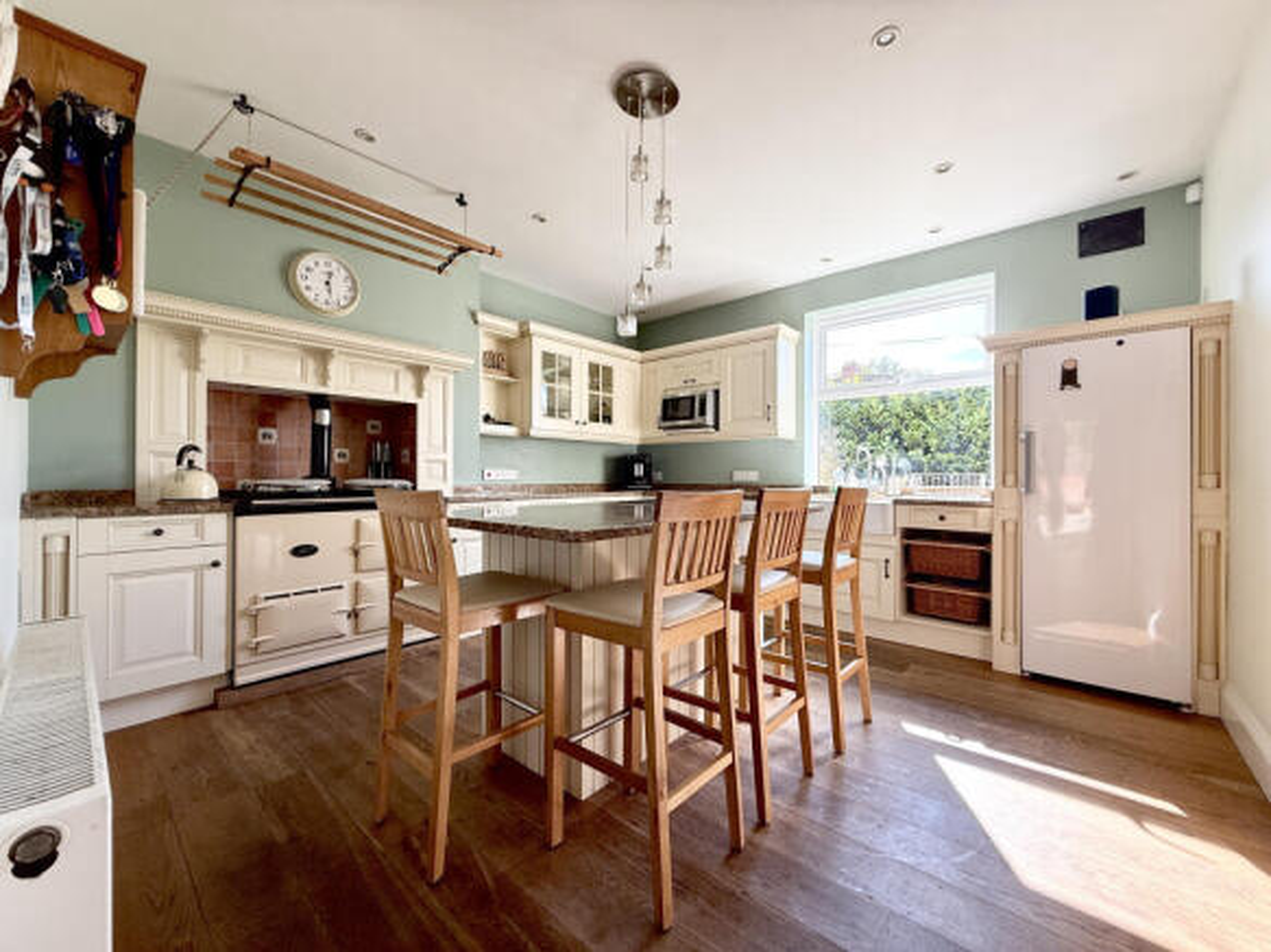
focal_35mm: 14
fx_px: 514
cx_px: 636
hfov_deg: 102.1
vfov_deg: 85.7
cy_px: 476
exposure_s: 1/103
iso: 64
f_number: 2.2
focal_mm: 2.22
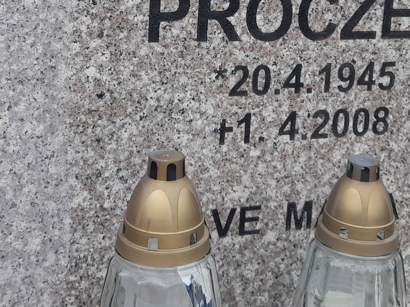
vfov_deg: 22.6
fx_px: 746
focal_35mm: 63
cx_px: 217
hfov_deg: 30.7
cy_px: 20
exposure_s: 1/459
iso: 20
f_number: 2
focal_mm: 4.6
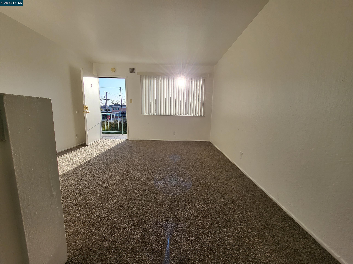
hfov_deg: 106.2
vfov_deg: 89.9
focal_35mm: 13
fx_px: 133
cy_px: 132
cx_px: 176
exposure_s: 1/296
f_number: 2.2
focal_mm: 1.74
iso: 32
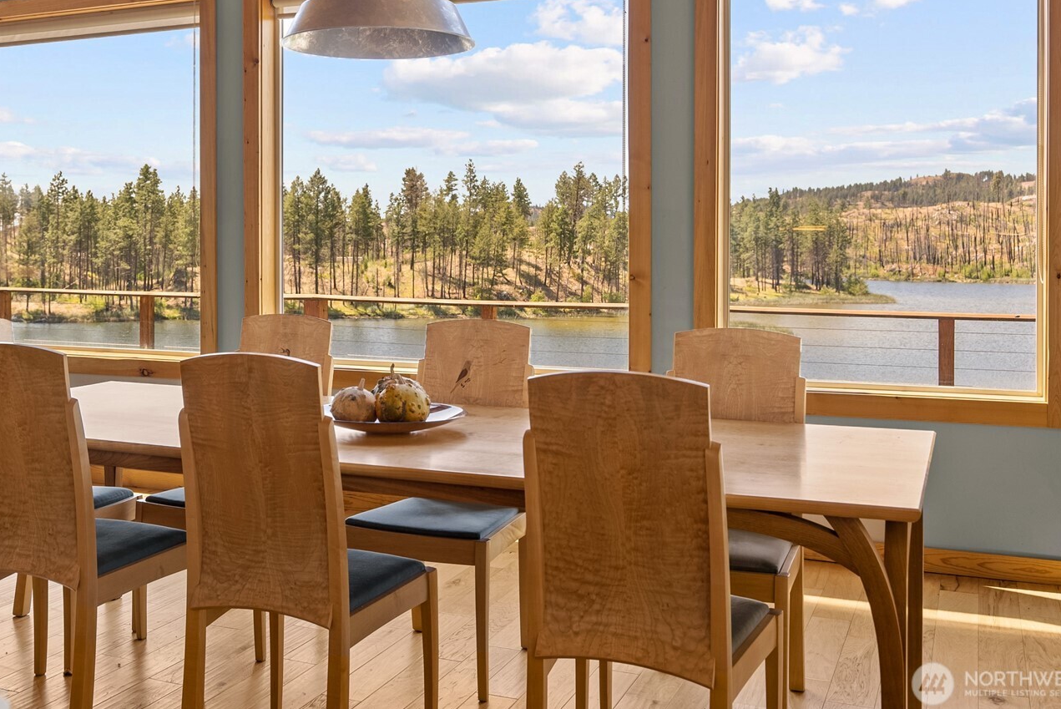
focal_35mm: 40
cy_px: 243
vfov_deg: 33.2
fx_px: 1180
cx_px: 408
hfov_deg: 48.0
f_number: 5.6
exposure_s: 1/40
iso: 200
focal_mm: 30
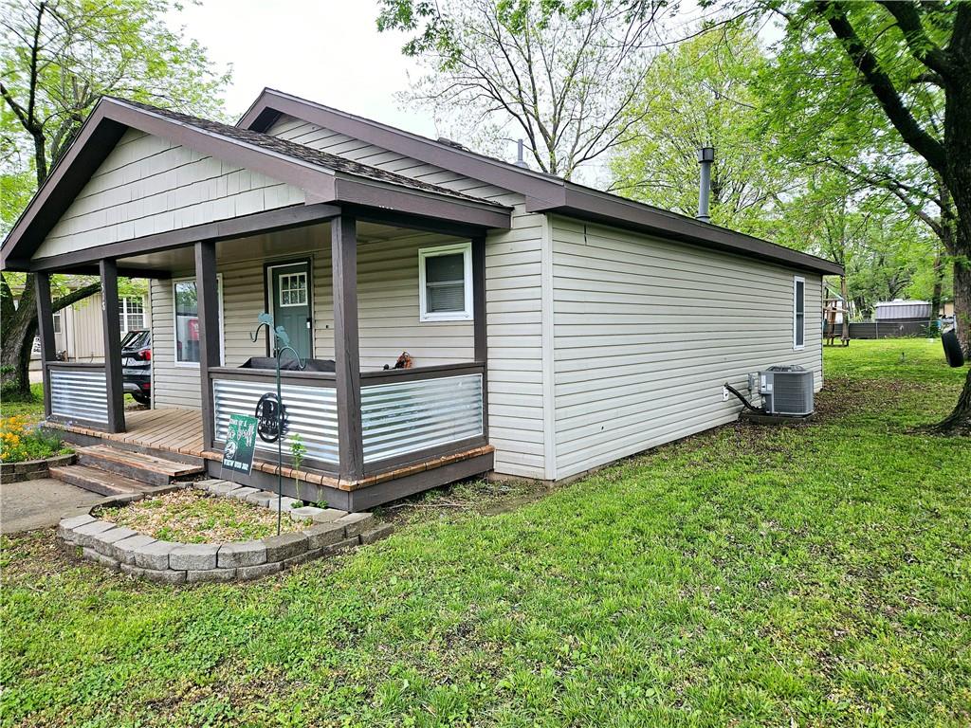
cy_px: 364
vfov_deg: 58.9
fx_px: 645
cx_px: 486
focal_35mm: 23
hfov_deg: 73.9
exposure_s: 1/588
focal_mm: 5.4
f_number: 1.8
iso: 25
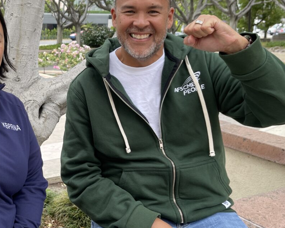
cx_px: 52
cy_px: 72
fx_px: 388
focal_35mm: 46
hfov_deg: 38.6
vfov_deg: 32.4
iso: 32
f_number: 1.6
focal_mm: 5.1
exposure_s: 1/466
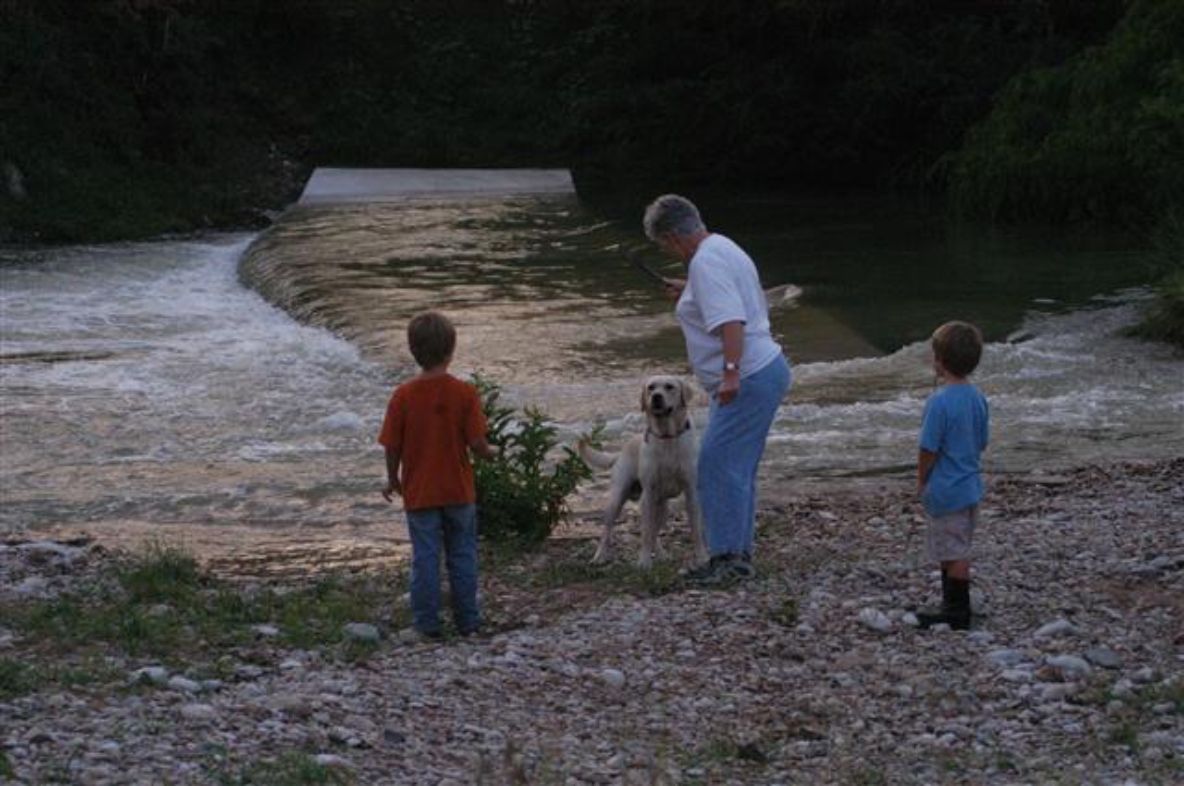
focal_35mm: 105
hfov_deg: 19.5
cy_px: 393
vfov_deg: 13.0
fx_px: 3449
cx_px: 592
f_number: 5
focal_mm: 70
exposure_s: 1/100
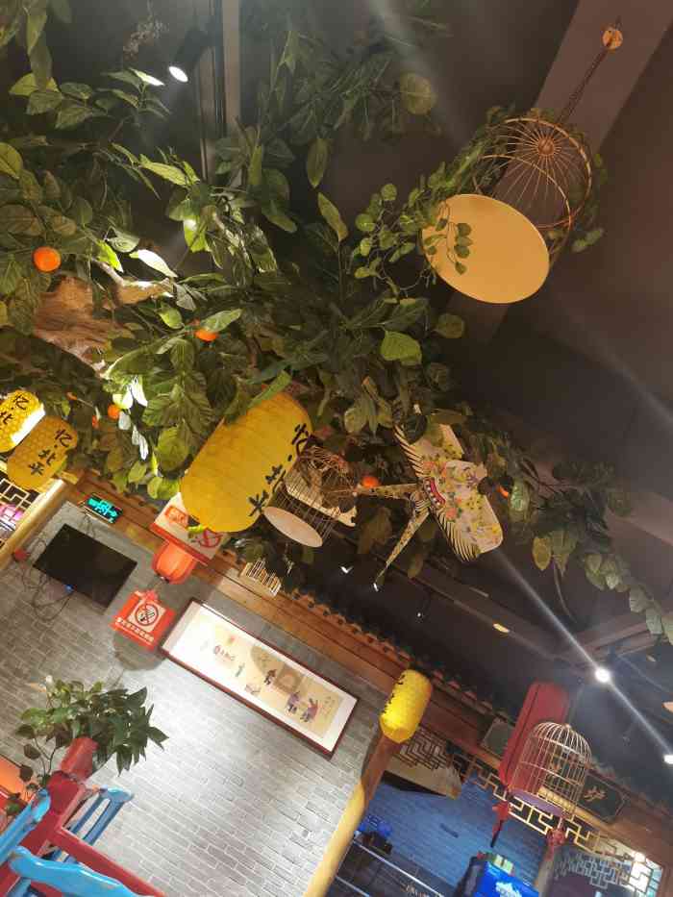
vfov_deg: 65.3
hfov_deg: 51.4
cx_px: 336
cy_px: 448
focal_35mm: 27
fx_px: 700
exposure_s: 1/50
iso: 320
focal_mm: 5.56
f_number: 1.6
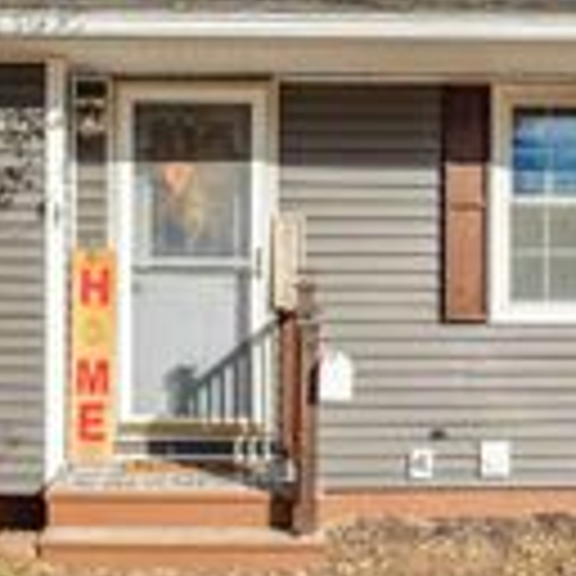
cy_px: 124
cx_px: 243
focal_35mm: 53
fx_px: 998
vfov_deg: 31.5
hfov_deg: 32.1
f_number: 9
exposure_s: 1/1000
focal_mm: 16
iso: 400
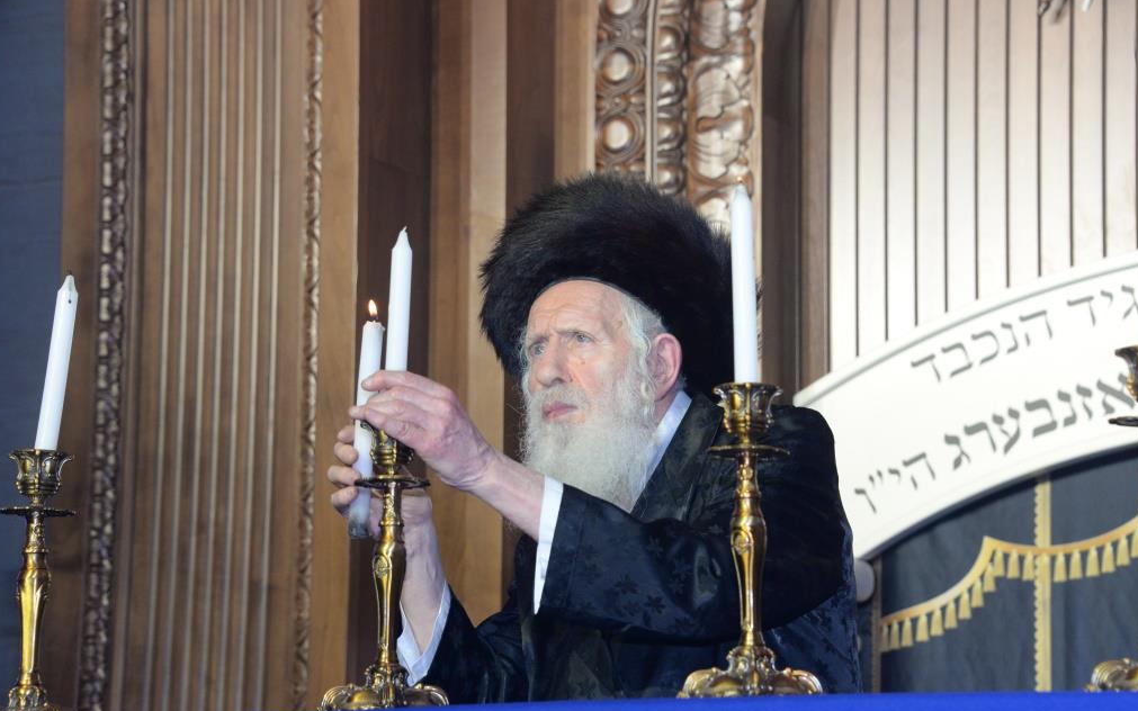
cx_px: 567
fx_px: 2947
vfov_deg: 13.8
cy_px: 362
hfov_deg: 21.9
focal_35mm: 95
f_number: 7.1
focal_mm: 92
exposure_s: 1/160
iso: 2500
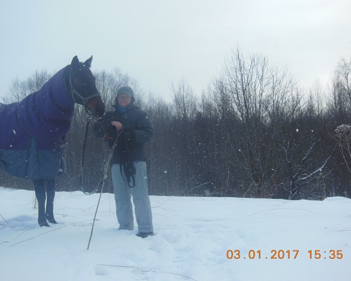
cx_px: 167
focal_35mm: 48
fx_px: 499
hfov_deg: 38.8
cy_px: 138
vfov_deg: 31.5
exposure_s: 1/160
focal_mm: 8
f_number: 4.4
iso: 125
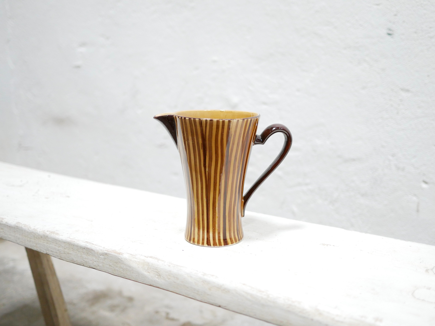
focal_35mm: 40
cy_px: 163
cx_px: 218
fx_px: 503
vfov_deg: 36.0
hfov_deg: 46.8
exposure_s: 1/60
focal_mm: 20
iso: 1600
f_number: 1.7
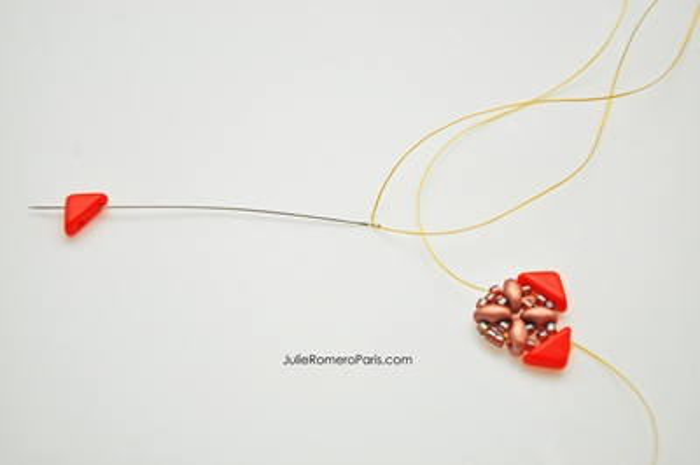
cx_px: 350
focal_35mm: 82
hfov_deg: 24.6
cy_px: 232
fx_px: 1603
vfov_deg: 16.5
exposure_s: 1/125
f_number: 5.6
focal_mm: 55
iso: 250
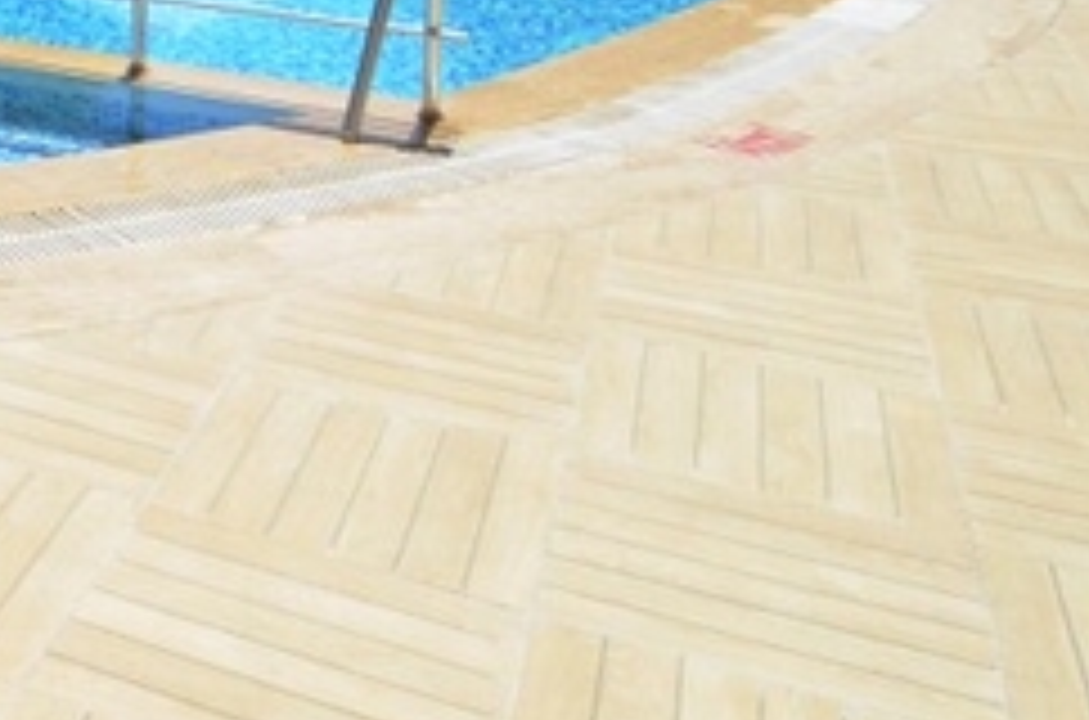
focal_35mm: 54
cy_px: -306
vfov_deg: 21.6
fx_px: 1629
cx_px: -376
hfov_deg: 29.0
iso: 2500
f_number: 18
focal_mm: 12
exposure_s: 1/1250
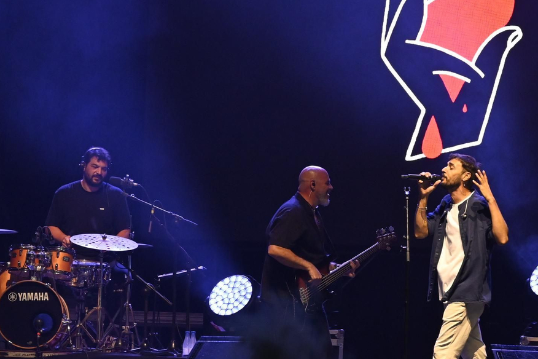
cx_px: 418
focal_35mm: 315
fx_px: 4706
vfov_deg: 4.4
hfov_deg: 6.5
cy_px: 187
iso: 2000
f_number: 5
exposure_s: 1/200
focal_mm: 115
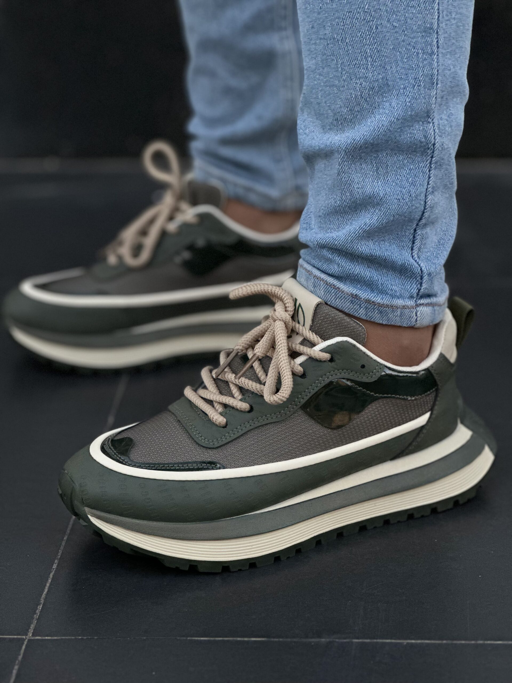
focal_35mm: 77
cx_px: 256
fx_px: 1519
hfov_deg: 19.1
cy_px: 342
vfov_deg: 25.3
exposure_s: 1/108
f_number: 2.8
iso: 250
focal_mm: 9
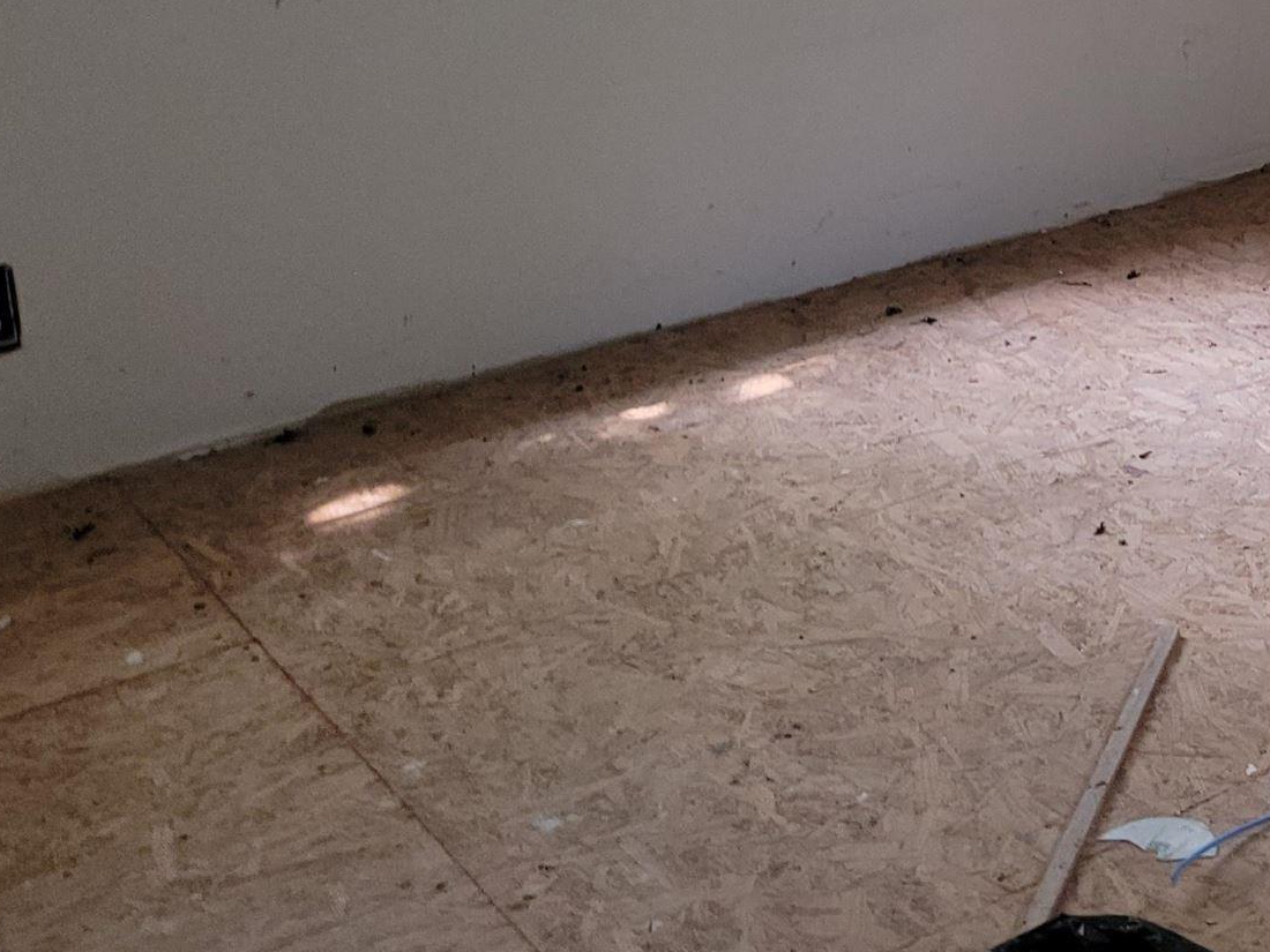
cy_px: -45
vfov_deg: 21.0
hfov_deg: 24.8
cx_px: 1686
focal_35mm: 67
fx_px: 2458
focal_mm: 6.7
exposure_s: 1/60
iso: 100
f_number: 1.8
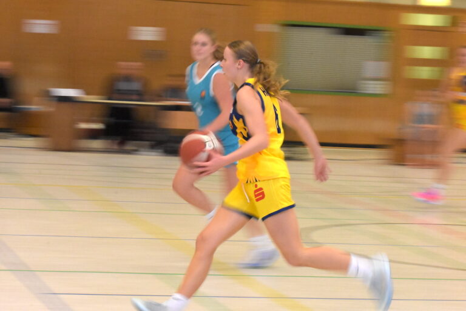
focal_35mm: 129
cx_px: 233
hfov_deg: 15.9
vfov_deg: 10.6
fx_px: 1670
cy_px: 156
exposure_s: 1/40
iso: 4000
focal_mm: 86
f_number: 14
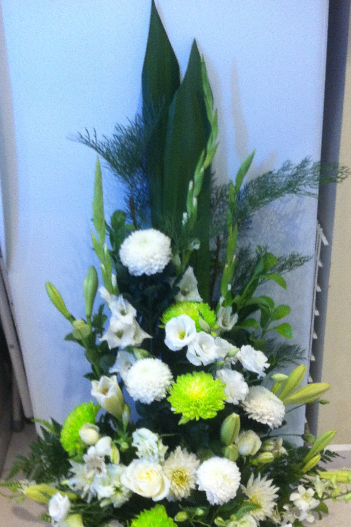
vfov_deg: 38.6
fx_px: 746
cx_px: 200
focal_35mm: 51
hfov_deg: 26.4
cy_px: 338
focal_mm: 3.85
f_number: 2.8
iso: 100
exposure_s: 1/15
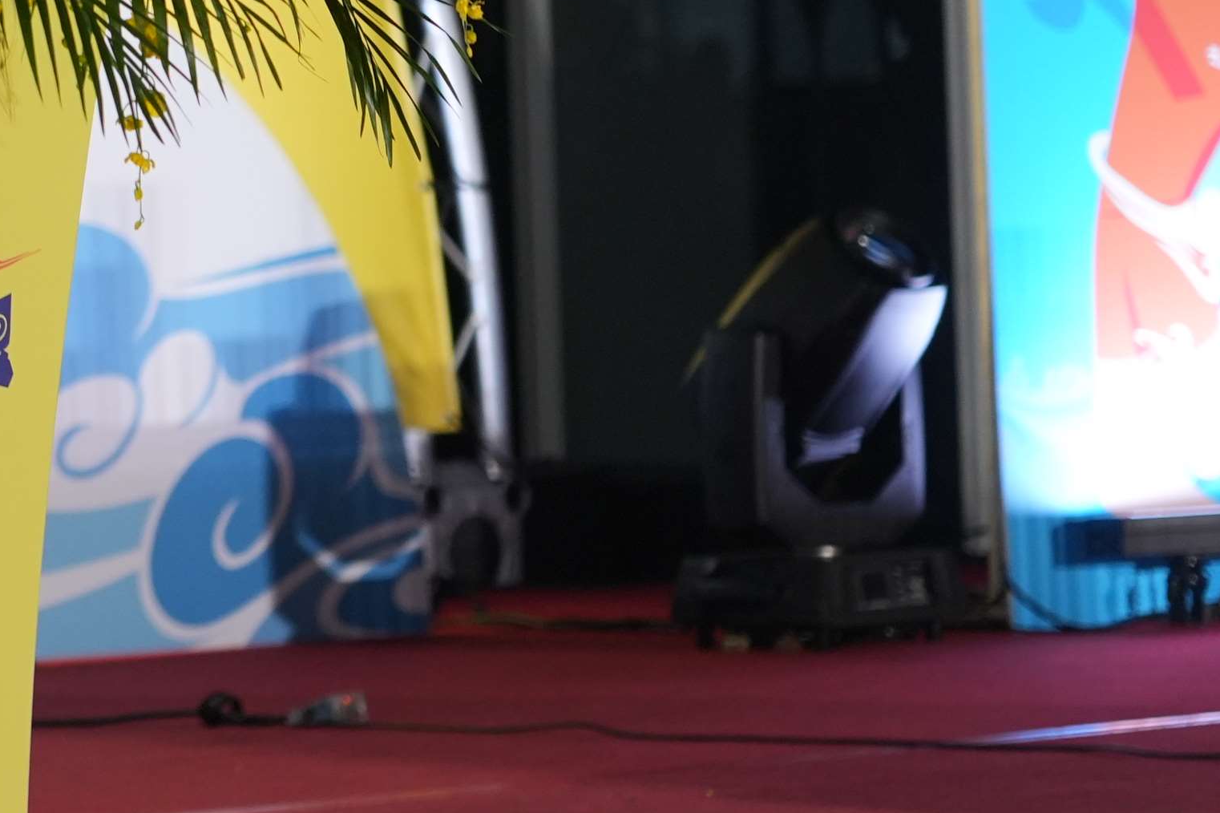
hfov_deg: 6.4
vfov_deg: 4.3
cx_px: -548
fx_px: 10774
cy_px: -64
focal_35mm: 318
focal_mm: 105
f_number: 4
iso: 1600
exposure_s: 1/100
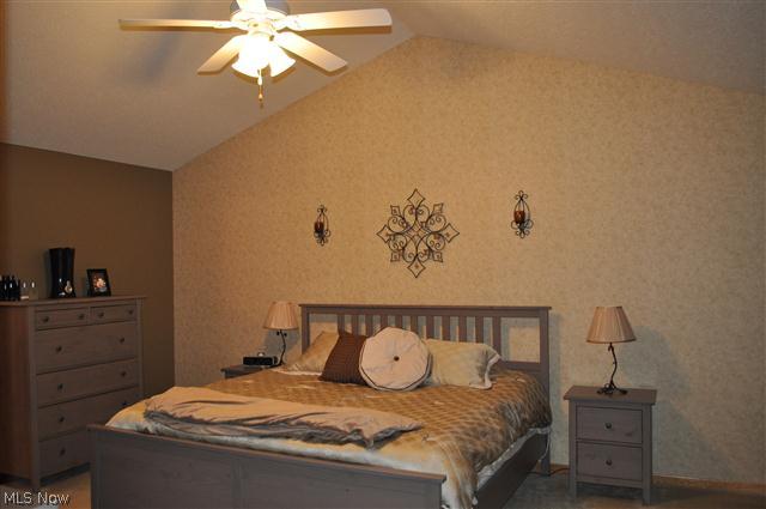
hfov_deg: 67.4
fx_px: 574
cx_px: 383
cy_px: 254
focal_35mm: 27
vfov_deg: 47.8
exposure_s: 1/60
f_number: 3.5
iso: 800
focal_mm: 18
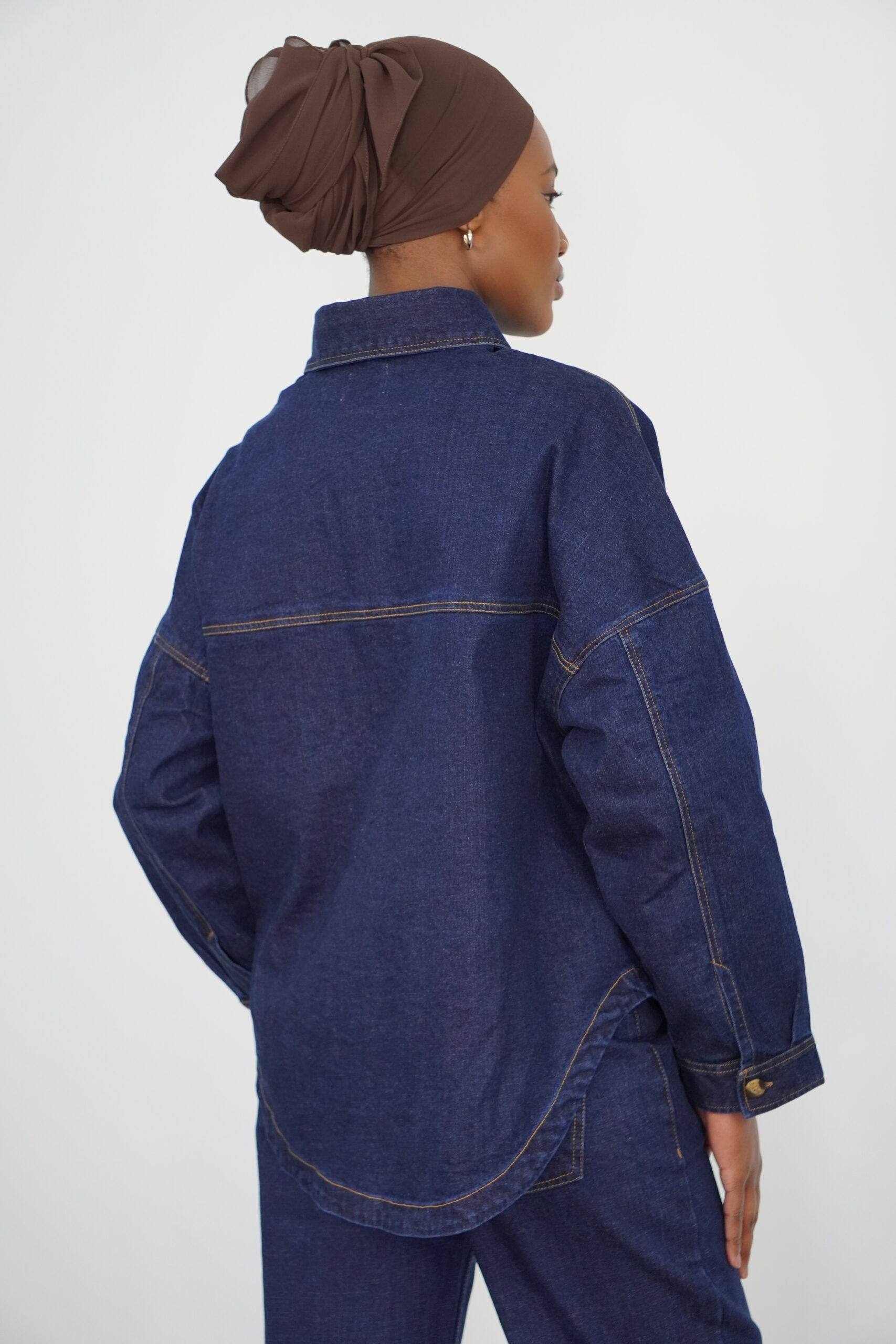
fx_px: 3079
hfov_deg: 16.6
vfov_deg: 24.6
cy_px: 672
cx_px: 448
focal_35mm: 82
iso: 1250
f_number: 4.5
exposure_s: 1/100
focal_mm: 55
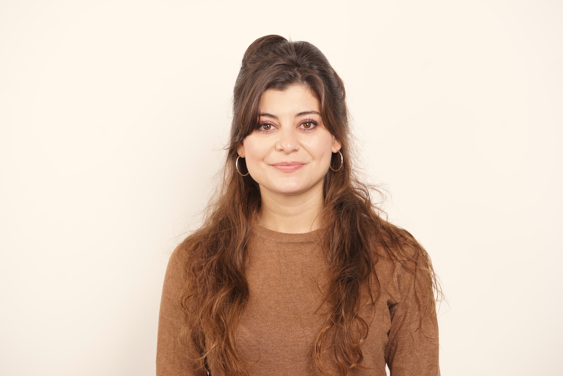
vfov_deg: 15.2
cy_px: 188
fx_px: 1408
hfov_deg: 22.6
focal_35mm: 90
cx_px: 282
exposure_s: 1/100
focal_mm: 90
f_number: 5
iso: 400
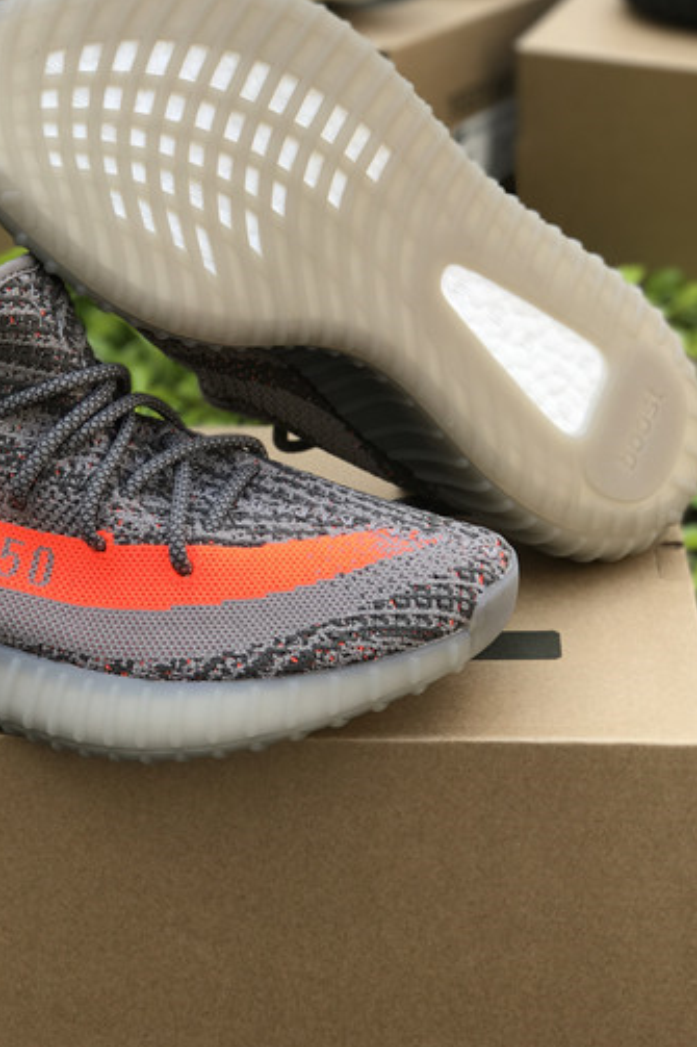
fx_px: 2499
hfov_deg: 15.8
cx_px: 181
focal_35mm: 86
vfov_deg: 23.6
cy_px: 499
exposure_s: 1/132
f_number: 2.8
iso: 20
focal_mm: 6.6
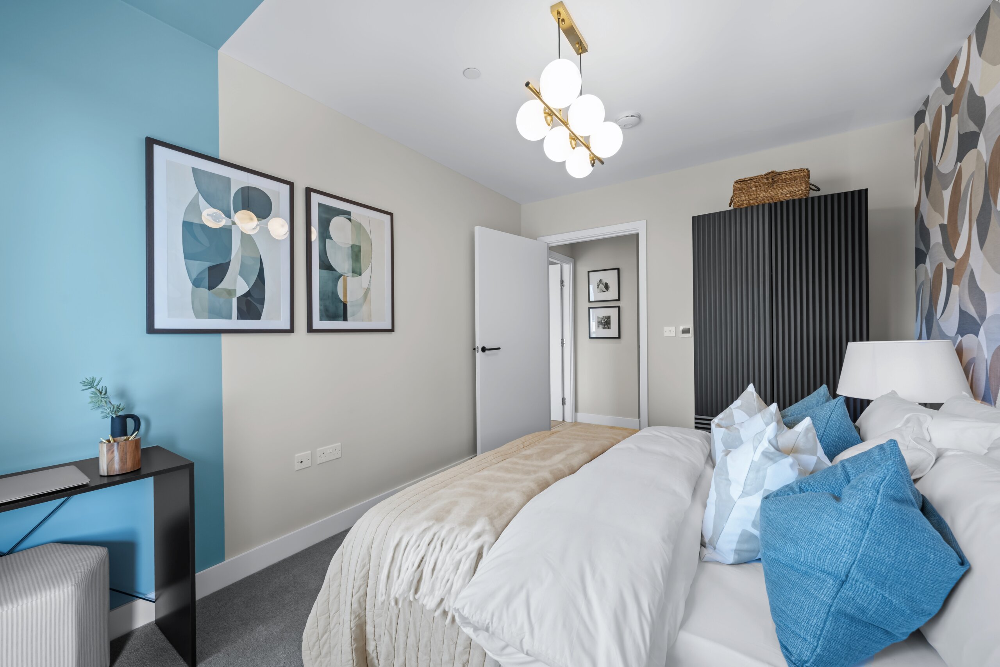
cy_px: 334
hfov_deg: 104.3
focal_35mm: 14
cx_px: 500
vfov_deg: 81.2
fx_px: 389
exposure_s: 1/3
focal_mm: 14
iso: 100
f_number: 8
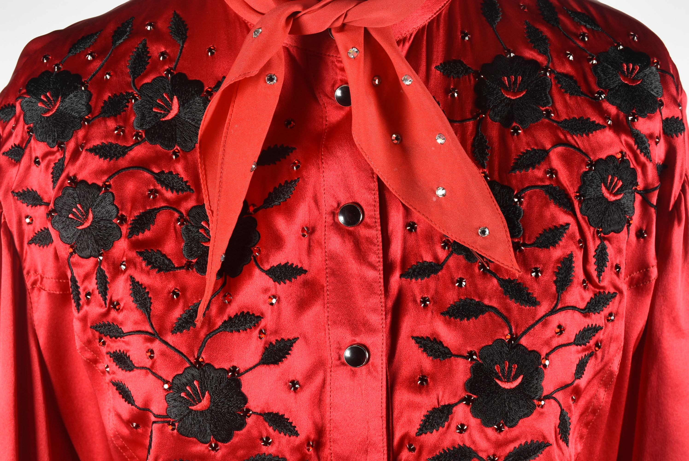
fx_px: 1293
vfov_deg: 20.2
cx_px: 344
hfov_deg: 29.8
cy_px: 230
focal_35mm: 68
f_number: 11
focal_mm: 45
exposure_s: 1/60
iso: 320
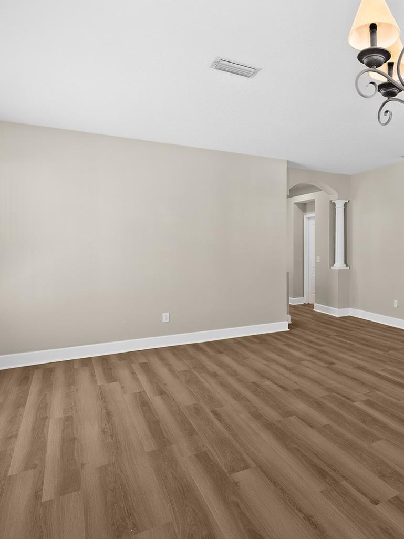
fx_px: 374
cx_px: 336
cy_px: 264
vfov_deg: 71.6
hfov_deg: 52.3
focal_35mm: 24
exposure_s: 1/1.25
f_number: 9
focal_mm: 16
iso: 320
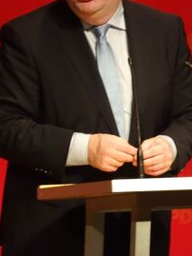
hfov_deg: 2.7
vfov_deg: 3.5
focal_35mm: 560
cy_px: 75
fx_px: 4138
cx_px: 101
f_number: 6.3
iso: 1250
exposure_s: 1/25
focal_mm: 64.38
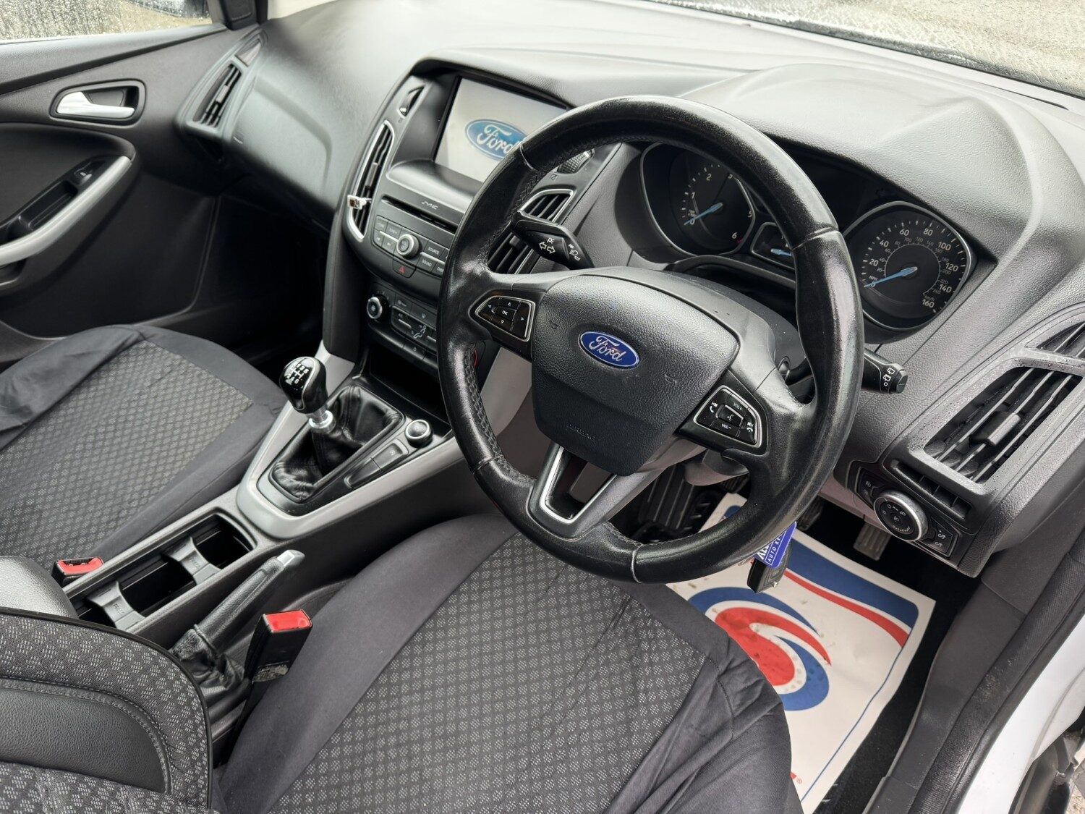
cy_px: 407
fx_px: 752
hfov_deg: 71.6
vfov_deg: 56.8
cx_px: 542
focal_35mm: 24
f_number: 1.78
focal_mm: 6.76
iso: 125
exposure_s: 1/121
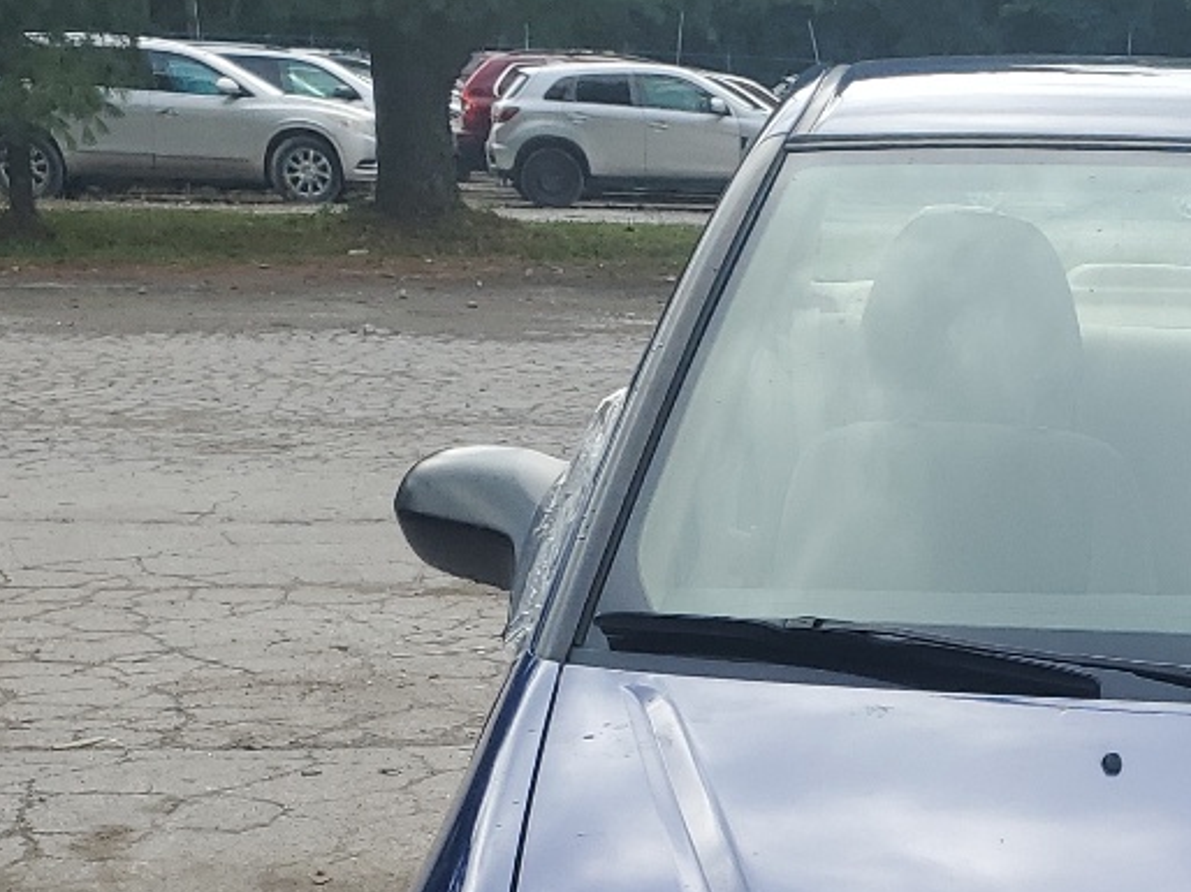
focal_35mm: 81
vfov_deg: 16.9
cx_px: 1196
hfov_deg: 23.1
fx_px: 2786
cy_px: 1221
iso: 50
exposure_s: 1/2000
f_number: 1.5
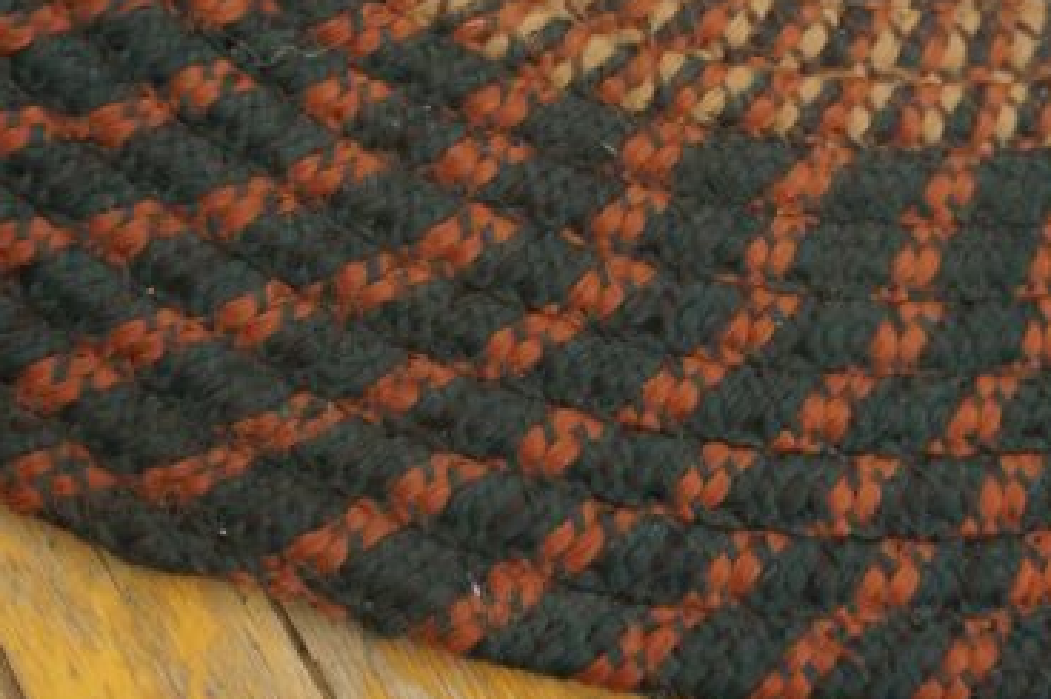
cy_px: 170
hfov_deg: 44.5
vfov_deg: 30.0
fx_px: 1284
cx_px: 534
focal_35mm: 44
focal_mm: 18
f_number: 4
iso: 2000
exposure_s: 1/60
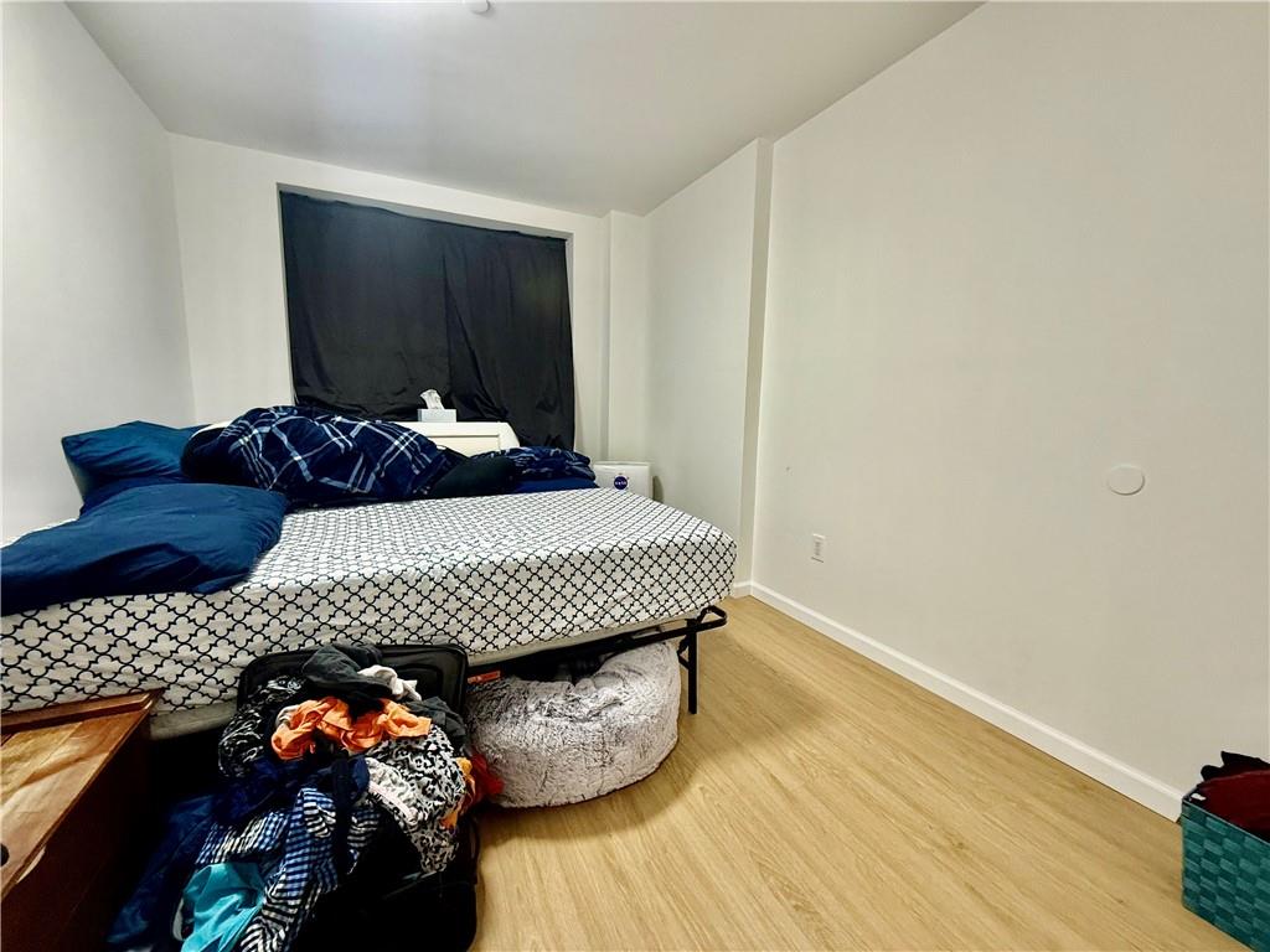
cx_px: 635
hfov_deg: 102.1
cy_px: 476
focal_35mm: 14
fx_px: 514
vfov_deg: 85.7
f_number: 2.2
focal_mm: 2.22
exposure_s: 1/60
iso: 250
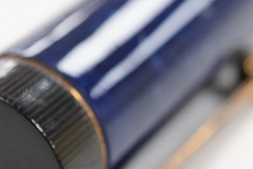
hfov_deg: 12.4
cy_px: 49
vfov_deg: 8.3
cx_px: 189
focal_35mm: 165
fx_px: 1160
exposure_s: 1/200
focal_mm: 30
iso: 2500
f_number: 9
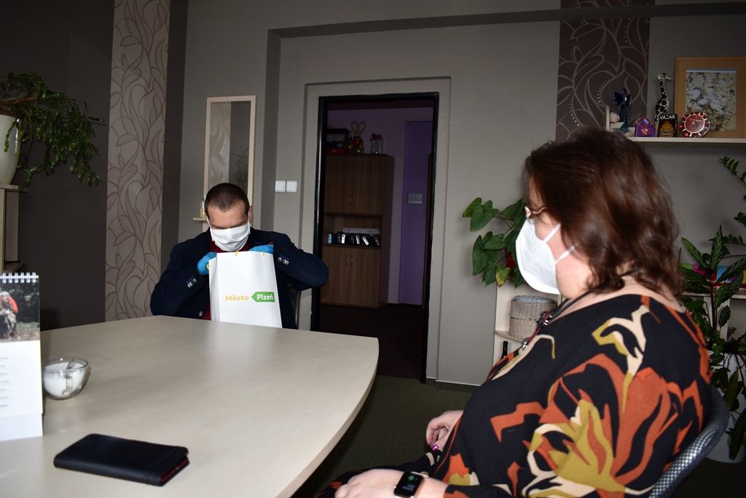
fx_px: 560
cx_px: 373
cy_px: 249
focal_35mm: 27
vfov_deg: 47.9
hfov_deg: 67.4
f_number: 3.5
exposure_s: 1/60
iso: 180
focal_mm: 18
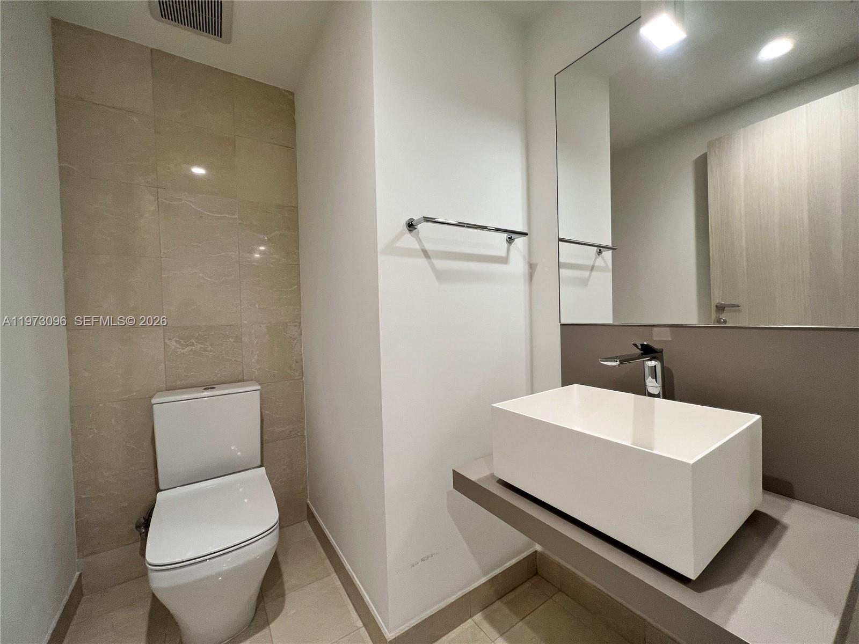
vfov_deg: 89.9
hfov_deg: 106.2
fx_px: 323
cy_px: 322
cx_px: 430
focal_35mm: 13
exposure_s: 1/120
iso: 125
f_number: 1.8
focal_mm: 1.57
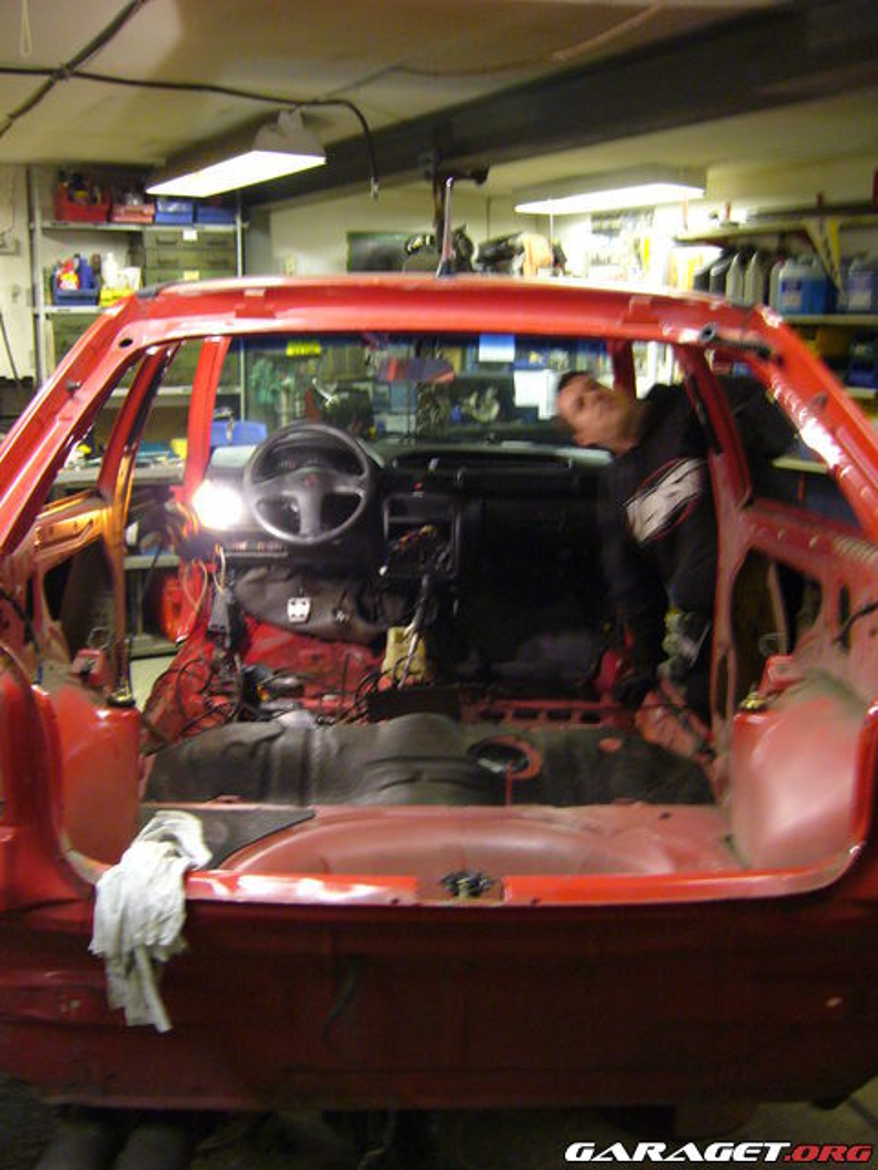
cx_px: 439
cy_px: 585
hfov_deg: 40.7
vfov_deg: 52.6
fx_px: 1184
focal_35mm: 35
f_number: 2.8
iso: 200
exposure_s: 1/8
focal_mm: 5.8
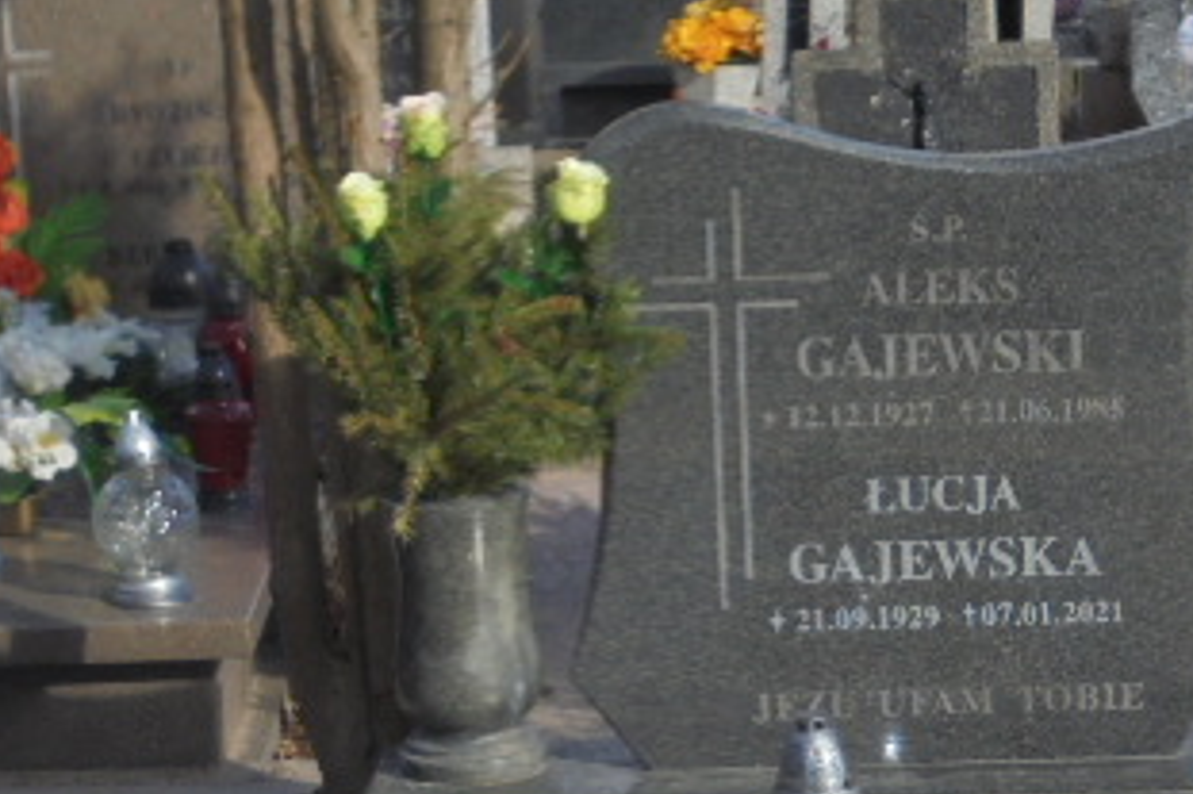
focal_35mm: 120
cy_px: 786
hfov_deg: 16.9
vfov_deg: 11.3
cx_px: 994
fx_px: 3974
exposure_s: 1/320
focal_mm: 10.1
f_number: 5.2
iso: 100
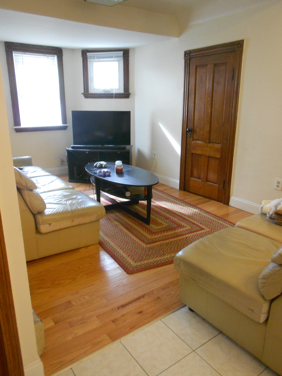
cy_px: 188
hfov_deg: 53.1
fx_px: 282
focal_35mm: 26
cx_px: 141
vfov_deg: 67.3
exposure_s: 1/20
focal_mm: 4.6
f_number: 3.2
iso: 400
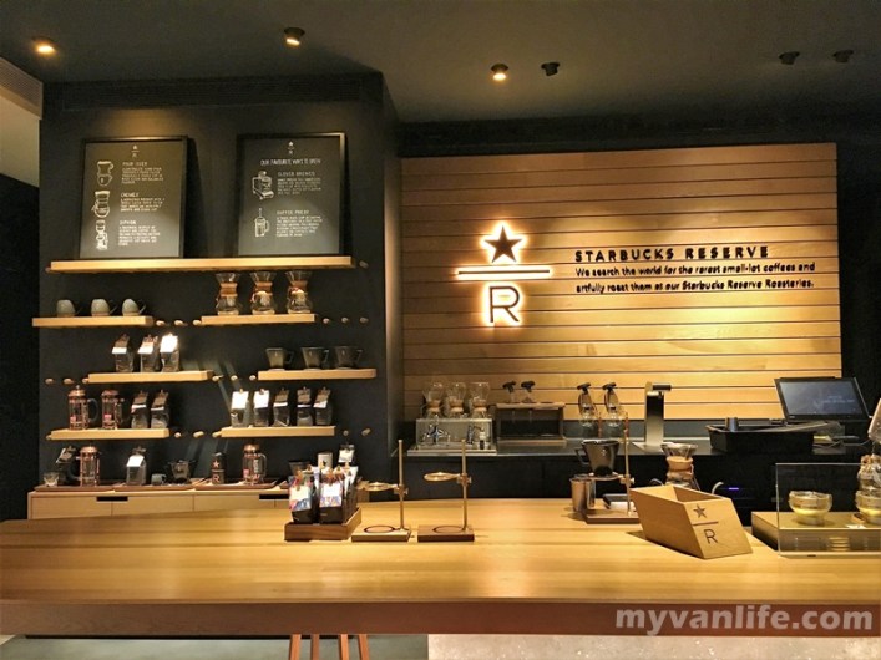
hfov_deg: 61.7
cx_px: 440
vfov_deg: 48.2
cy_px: 330
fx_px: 738
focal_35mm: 29
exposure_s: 1/24
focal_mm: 4.15
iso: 200
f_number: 2.2
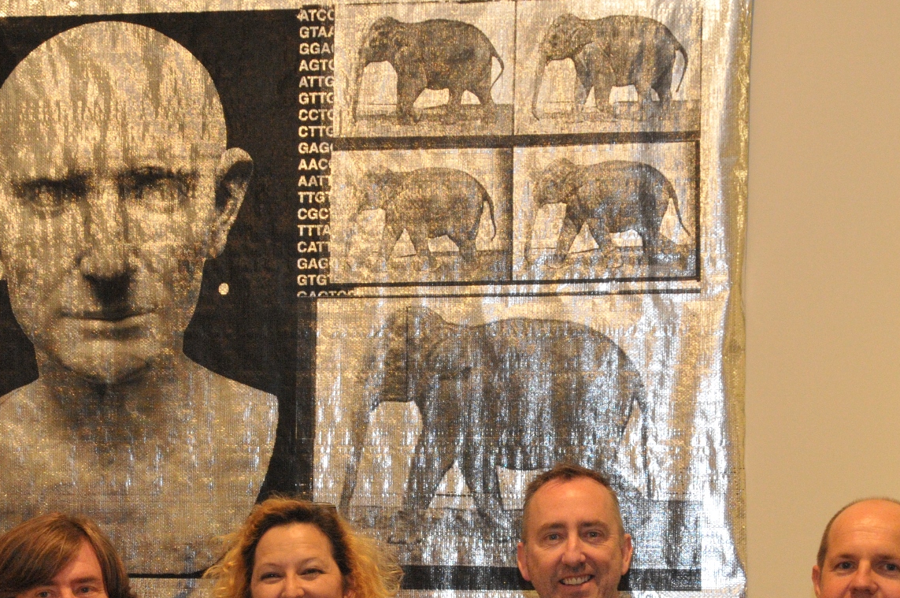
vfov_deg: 15.1
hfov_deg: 22.6
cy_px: 466
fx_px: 2247
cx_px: 360
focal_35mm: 90
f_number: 9
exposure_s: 1/60
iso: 2000
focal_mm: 32
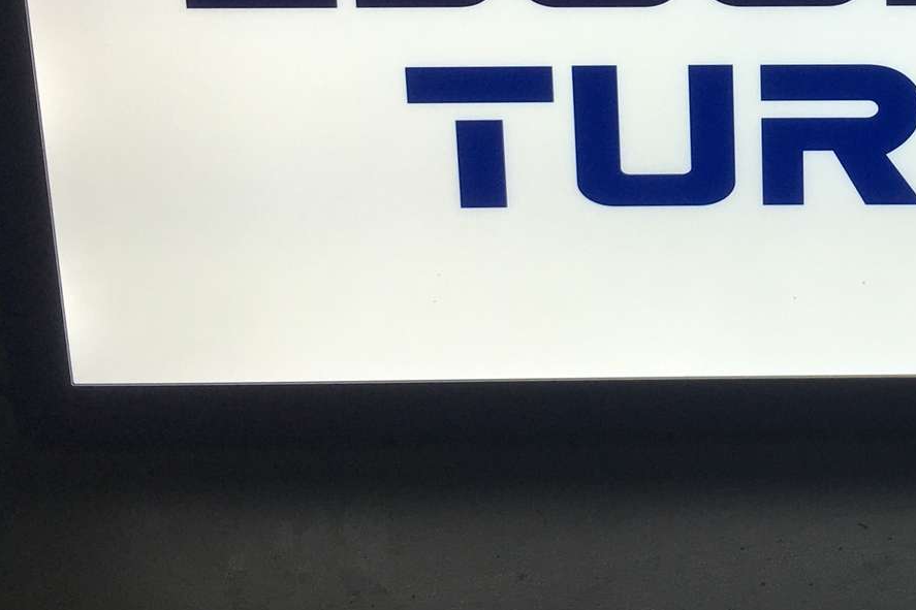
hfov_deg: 28.0
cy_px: -70
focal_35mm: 68
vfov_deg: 19.2
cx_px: 897
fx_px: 1730
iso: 25
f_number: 2.2
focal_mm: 4.15
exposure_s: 1/386
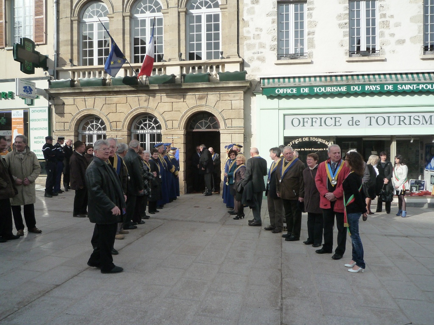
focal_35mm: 27
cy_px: 162
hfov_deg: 65.3
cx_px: 217
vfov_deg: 51.4
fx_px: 339
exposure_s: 1/500
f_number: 4
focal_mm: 4.4
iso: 160
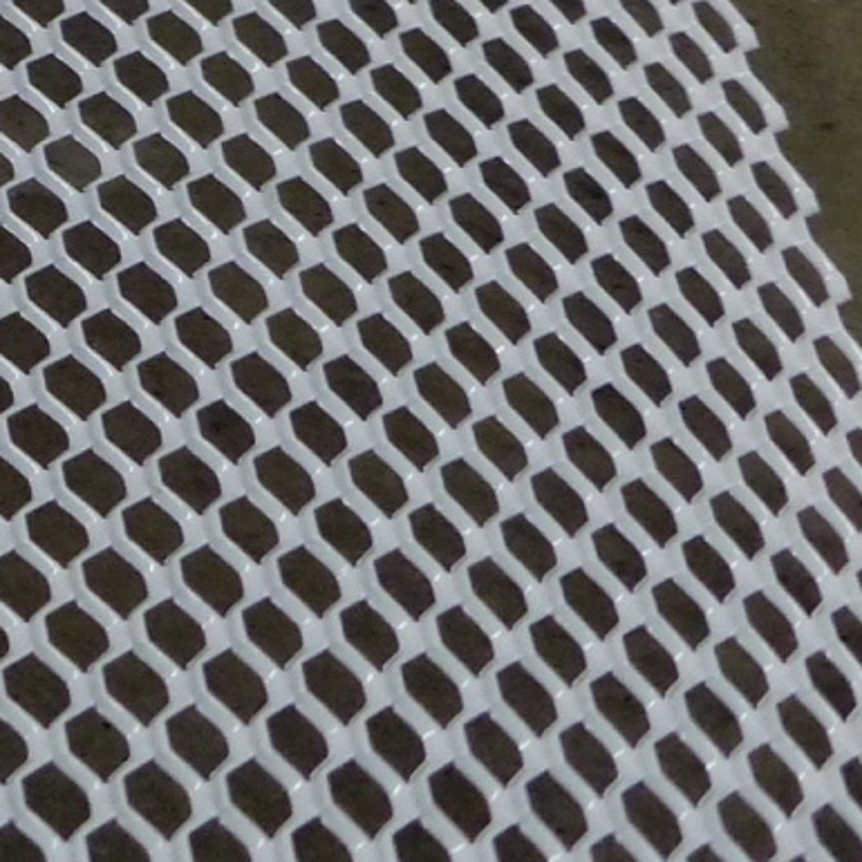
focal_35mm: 186
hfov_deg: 9.0
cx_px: -755
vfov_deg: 9.4
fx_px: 5240
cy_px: 271
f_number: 2.8
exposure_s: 1/60
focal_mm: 8.1
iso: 320
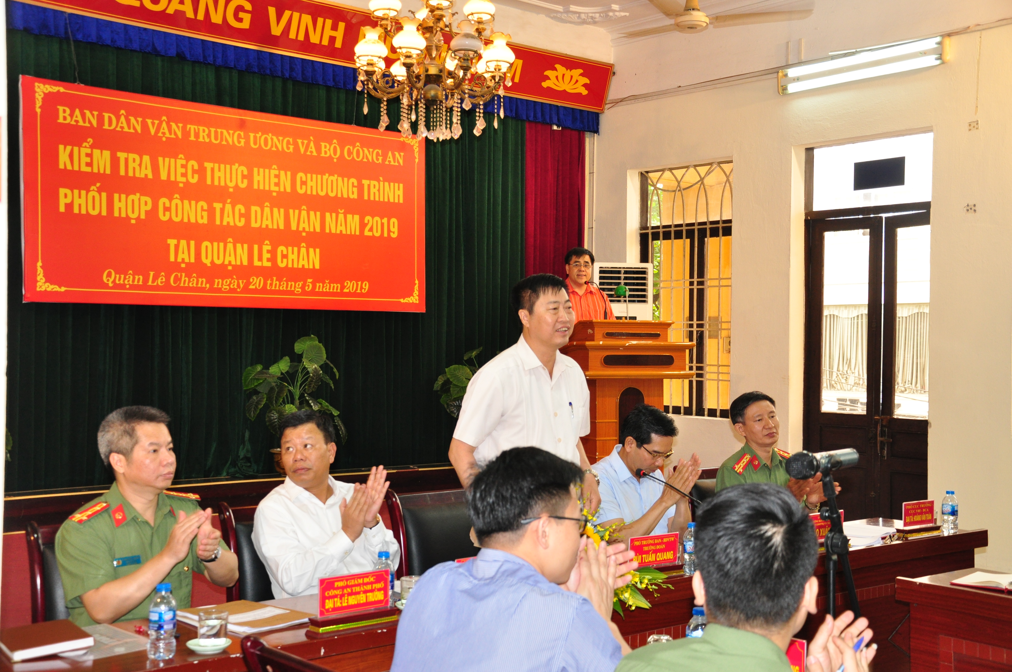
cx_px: 506
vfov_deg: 29.8
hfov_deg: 43.7
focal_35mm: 45
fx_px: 1263
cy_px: 336
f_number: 4.2
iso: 800
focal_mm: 30
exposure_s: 1/60
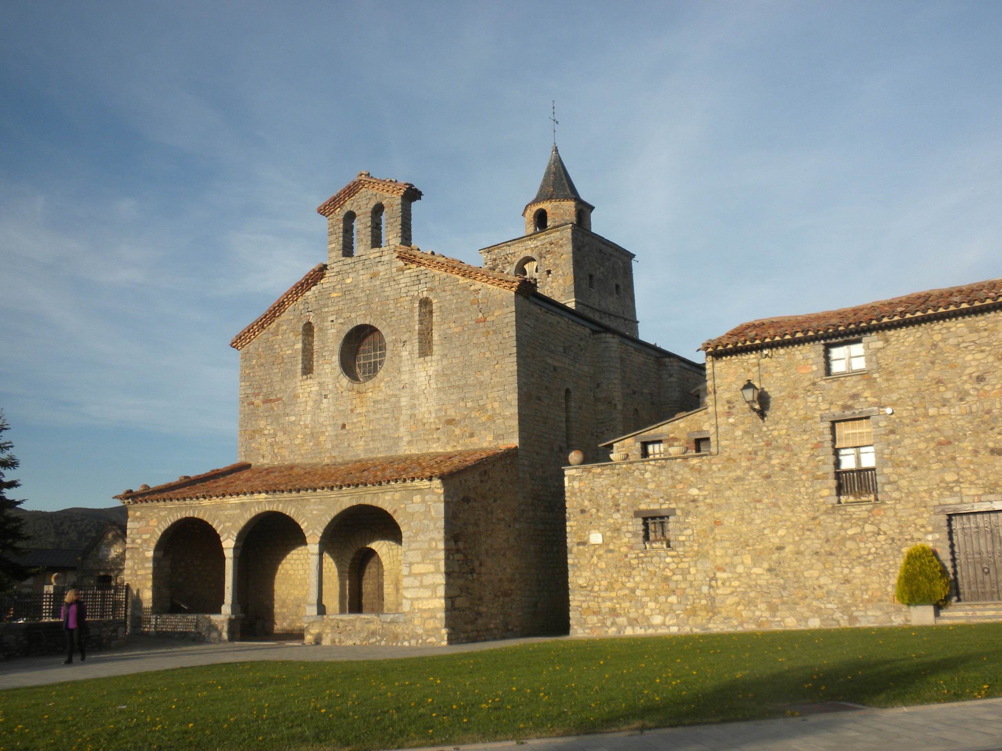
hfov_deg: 50.1
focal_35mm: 37
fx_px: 1071
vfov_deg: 38.7
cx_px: 501
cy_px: 376
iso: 64
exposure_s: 1/71
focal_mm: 6.6
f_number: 10
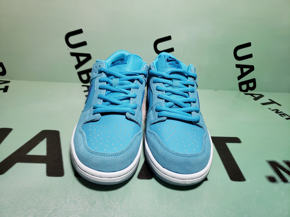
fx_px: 218
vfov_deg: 53.1
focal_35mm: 26
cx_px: 145
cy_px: 108
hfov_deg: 67.3
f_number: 1.5
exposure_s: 1/320
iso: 50
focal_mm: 4.3
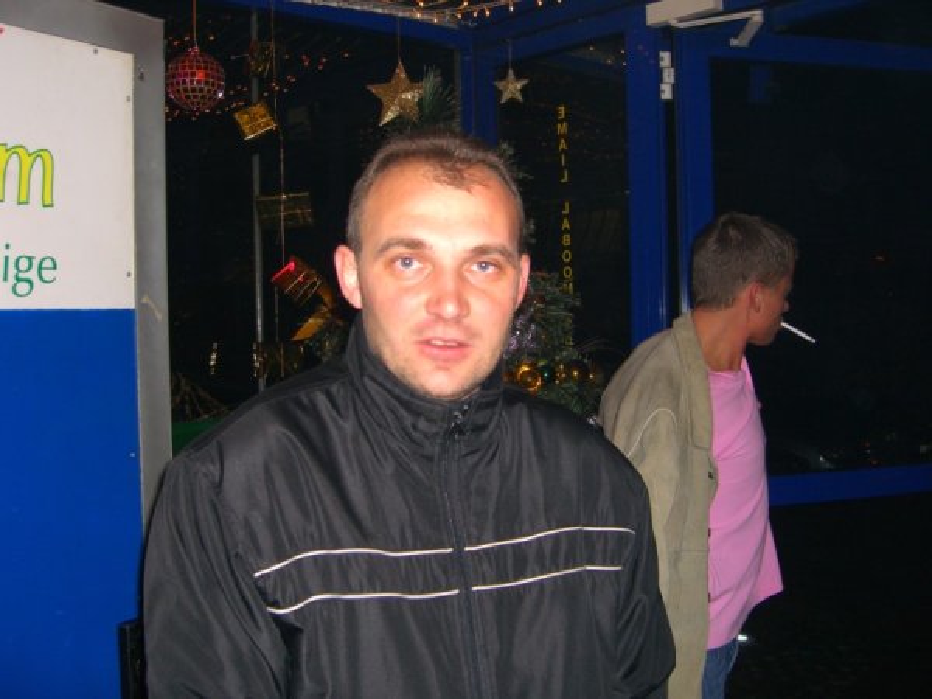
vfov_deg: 37.7
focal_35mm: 38
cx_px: 466
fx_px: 1023
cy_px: 350
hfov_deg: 49.0
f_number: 2.8
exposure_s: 1/60
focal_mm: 7.9
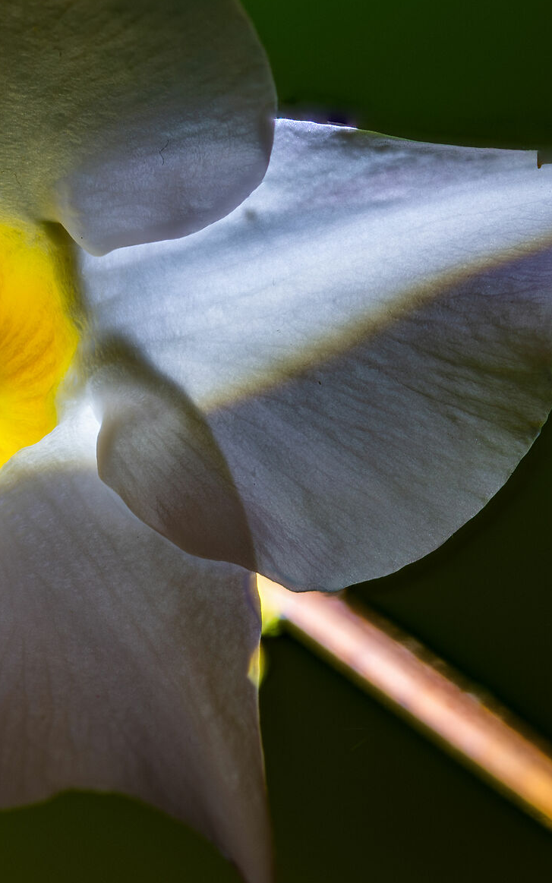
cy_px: 342
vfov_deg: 9.5
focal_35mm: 221
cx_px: 10
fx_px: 5319
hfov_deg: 5.9
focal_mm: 105
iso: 100
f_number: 8
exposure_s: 1/25
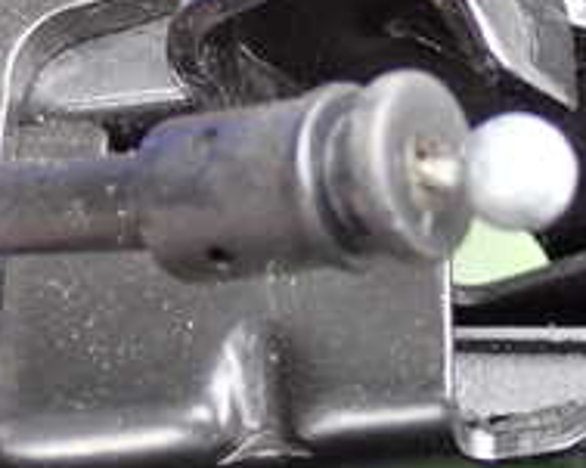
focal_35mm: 127
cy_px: 189
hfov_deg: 14.7
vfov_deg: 12.1
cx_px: 701
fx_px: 2201
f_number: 2.8
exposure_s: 1/40
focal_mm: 7.31
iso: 200
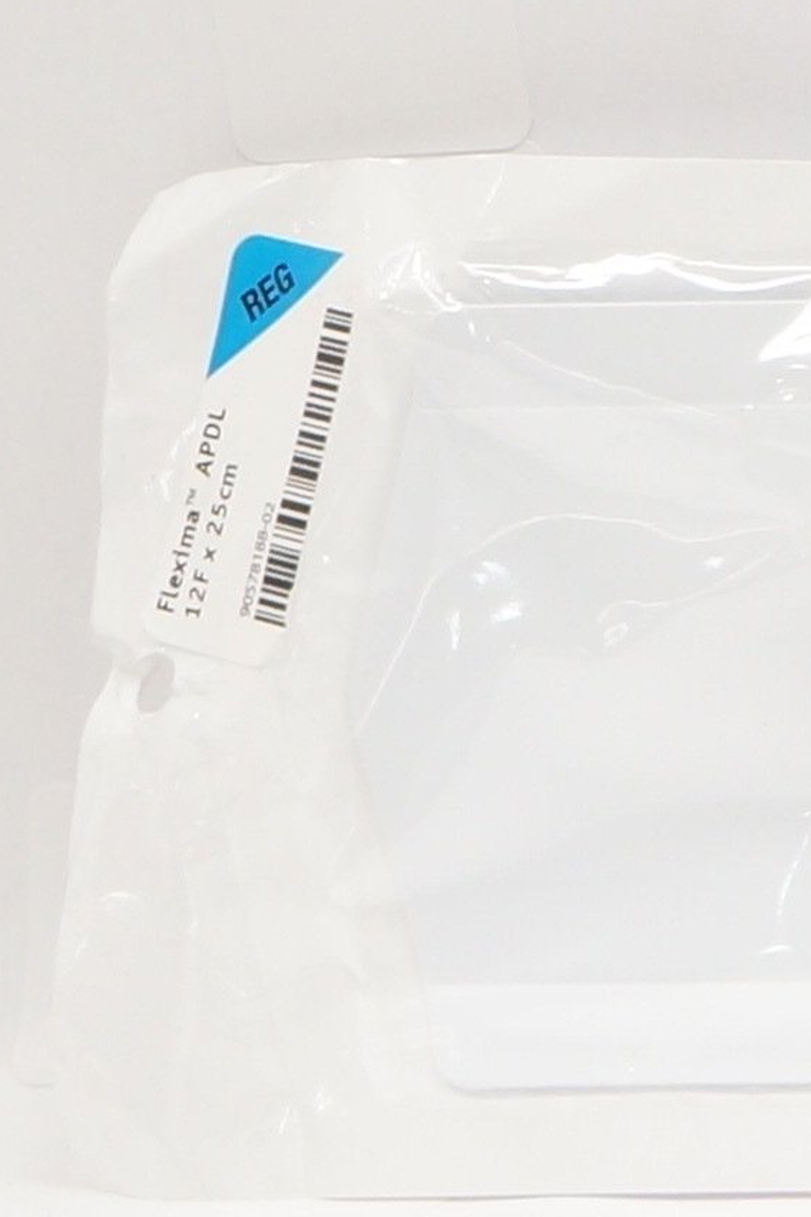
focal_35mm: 156
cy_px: 678
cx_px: 3008
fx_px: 5271
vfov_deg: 13.2
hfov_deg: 7.1
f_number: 6.3
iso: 400
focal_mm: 18
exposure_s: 1/50
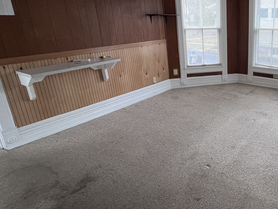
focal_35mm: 25
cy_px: 84
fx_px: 201
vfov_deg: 54.5
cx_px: 242
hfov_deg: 60.5
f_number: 1.8
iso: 125
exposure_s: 1/120
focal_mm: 1.57
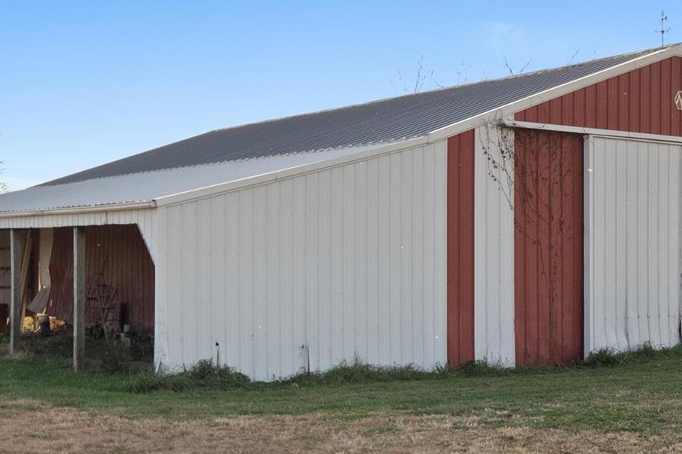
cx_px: 344
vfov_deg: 25.5
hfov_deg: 37.5
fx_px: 1003
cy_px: 231
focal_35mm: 53
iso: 400
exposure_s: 1/500
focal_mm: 15
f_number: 8
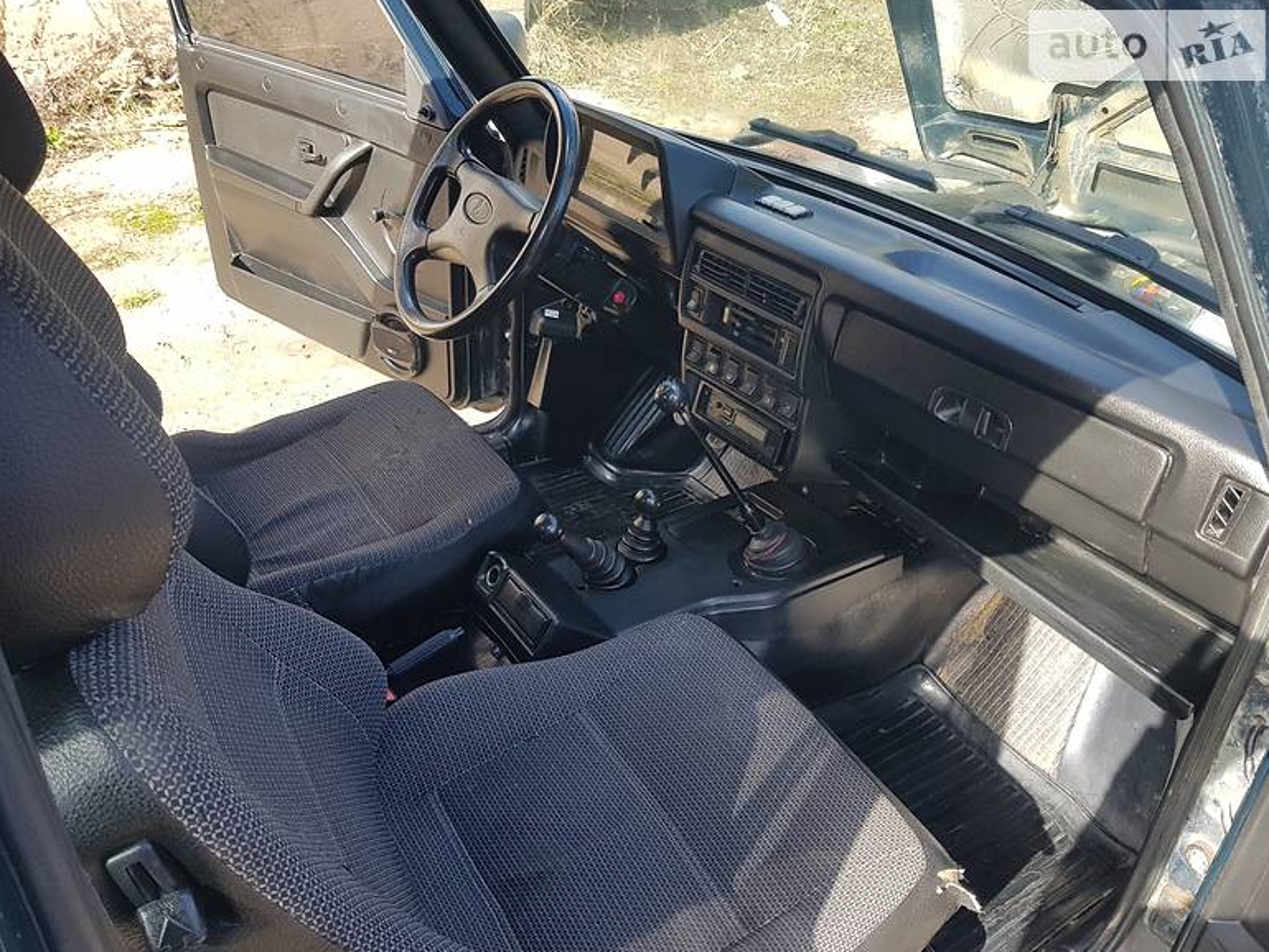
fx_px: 990
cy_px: 484
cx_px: 631
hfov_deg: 65.3
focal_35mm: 27
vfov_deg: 51.4
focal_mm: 4.3
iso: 40
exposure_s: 1/236
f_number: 1.7
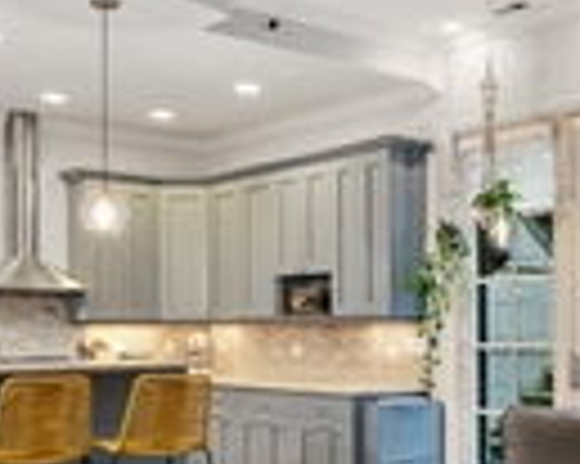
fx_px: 961
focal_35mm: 56
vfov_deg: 27.0
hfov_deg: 32.8
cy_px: 302
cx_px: 447
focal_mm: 16
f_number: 7.1
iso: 320
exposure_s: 1/1.67
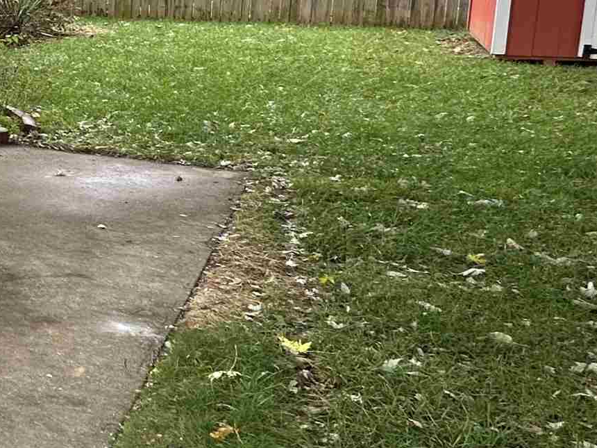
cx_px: -359
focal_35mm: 50
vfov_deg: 28.6
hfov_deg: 25.3
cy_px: 99
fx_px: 862
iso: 64
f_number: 2.2
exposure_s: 1/99
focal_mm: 2.22
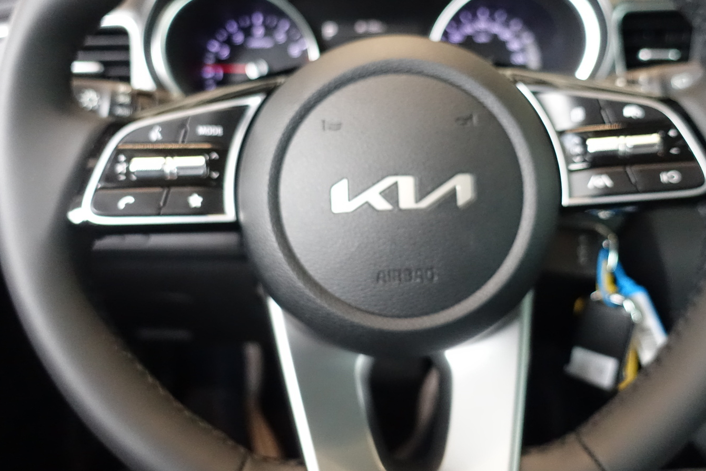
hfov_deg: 63.6
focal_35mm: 29
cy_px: 202
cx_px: 365
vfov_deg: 44.8
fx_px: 569
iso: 3200
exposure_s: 1/250
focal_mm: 8.8
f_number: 1.8
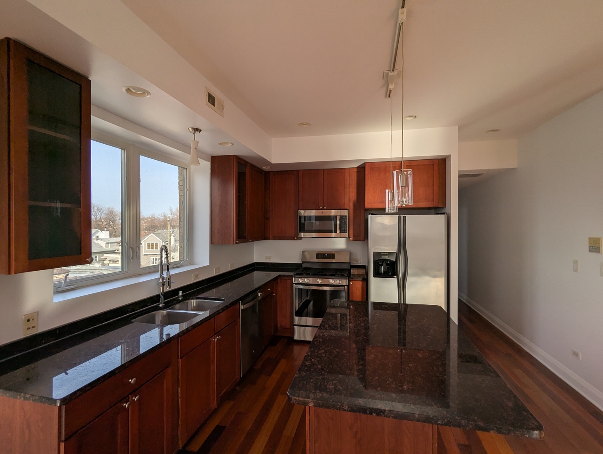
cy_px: 227
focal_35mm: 16
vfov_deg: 78.3
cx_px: 302
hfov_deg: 94.4
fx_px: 279
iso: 48
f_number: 2.2
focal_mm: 2.35
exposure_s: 1/392
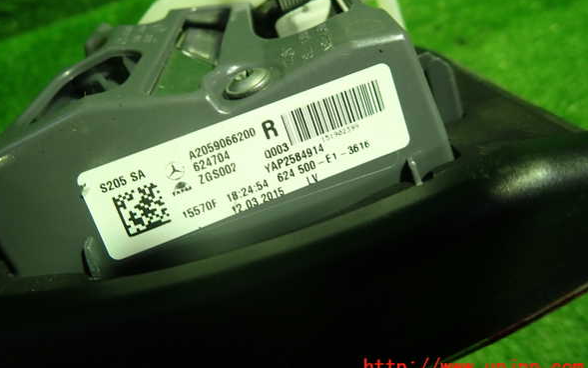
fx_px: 433
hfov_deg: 68.4
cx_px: 290
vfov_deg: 45.9
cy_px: 156
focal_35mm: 27
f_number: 2
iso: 200
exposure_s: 1/30
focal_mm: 4.5
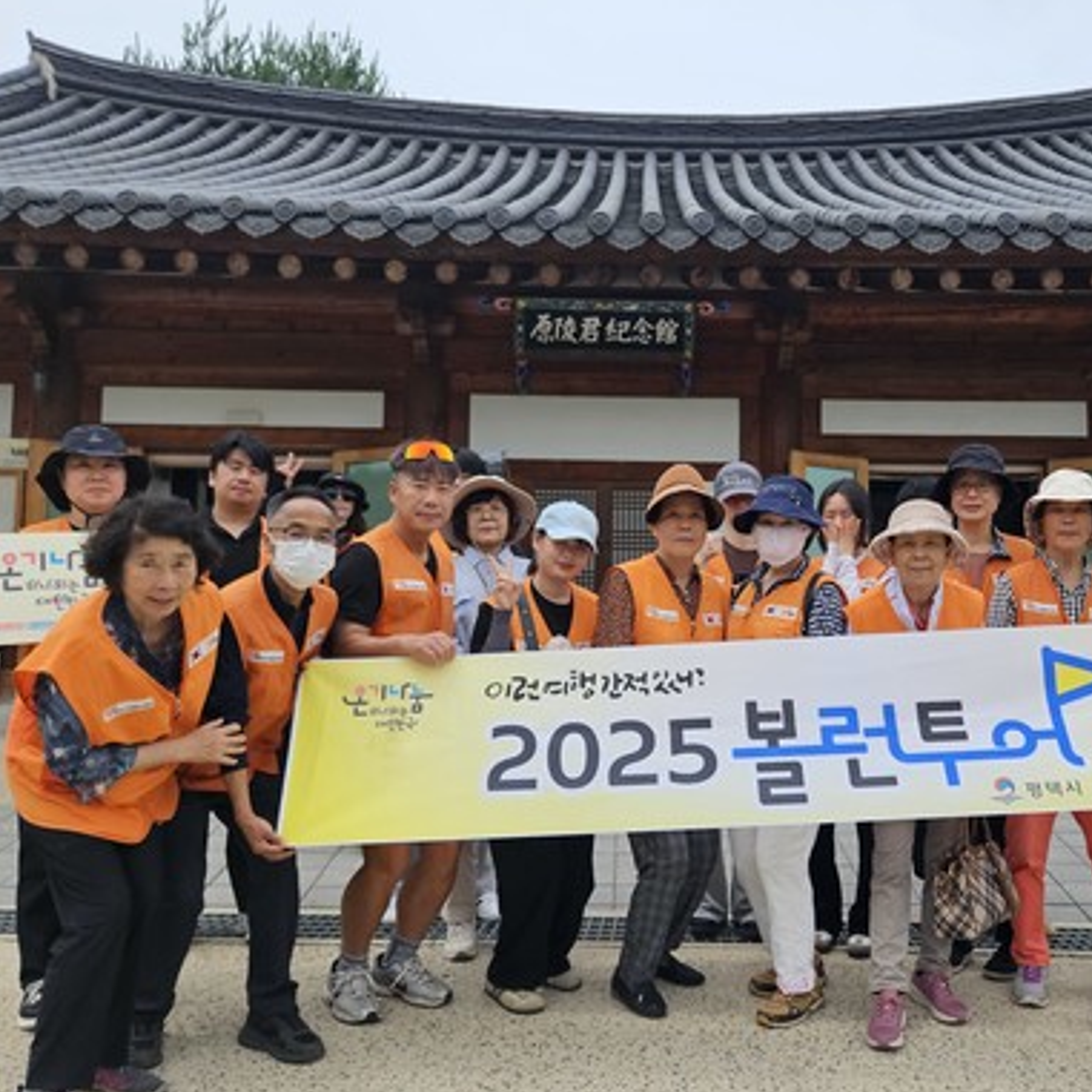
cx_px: 674
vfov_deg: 51.1
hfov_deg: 50.7
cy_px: 562
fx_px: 1142
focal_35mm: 32
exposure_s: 1/1645
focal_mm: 5.4
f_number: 1.8
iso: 32
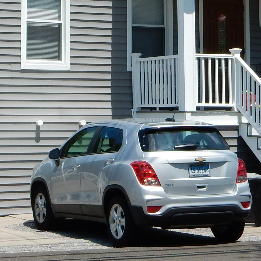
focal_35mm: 134
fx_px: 1143
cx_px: 30
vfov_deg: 12.8
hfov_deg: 12.9
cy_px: -5
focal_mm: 7.6
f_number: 4.5
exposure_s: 1/800
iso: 125
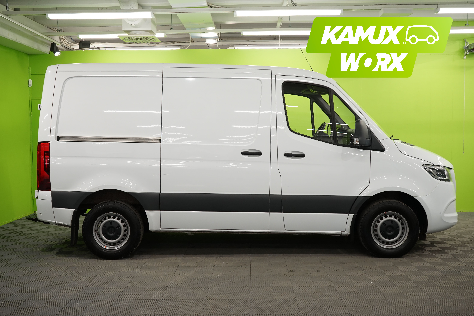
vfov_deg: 33.4
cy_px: 158
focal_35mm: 40
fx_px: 527
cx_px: 237
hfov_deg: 48.5
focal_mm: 40
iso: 500
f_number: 7.1
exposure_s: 1/40
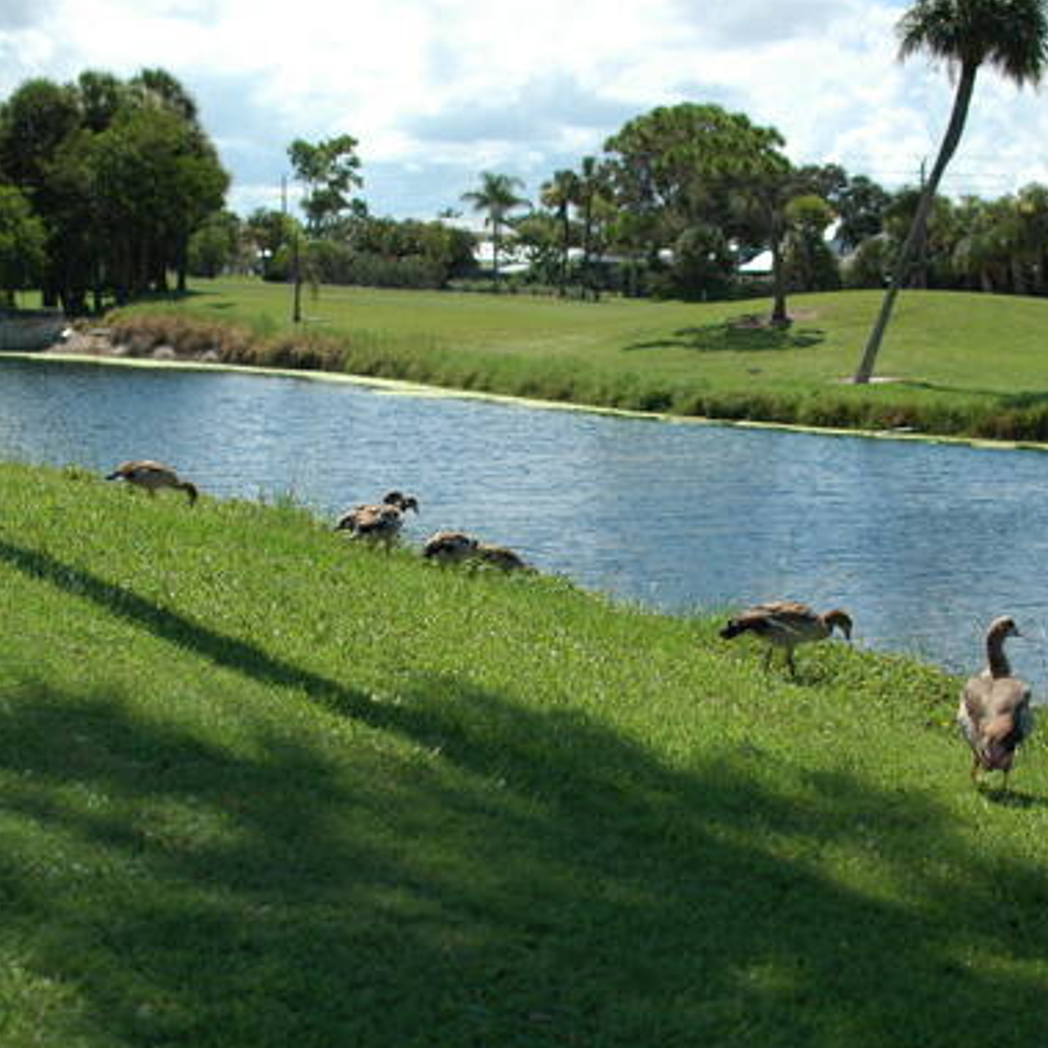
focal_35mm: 71
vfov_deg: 24.4
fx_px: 2421
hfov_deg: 24.4
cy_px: 549
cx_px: 521
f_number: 2.5
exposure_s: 1/8000
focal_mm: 35
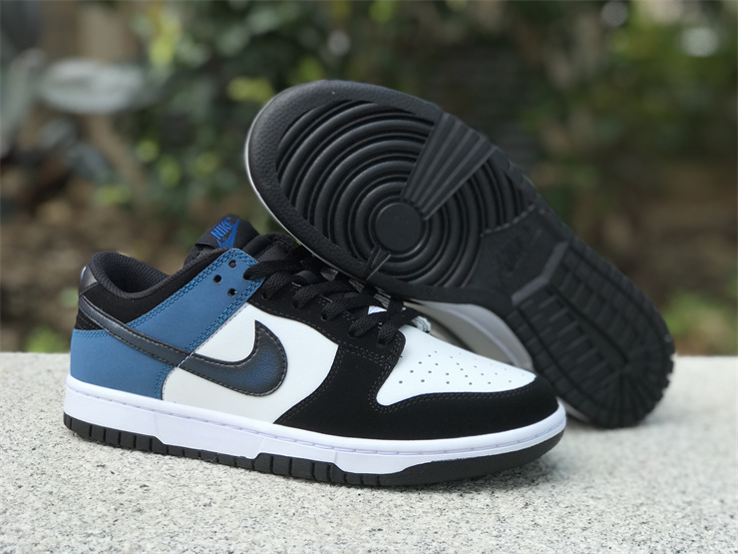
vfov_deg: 25.7
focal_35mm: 57
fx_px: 1215
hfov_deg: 33.8
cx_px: 369
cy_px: 277
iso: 20
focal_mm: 6.6
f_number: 2.8
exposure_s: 1/232
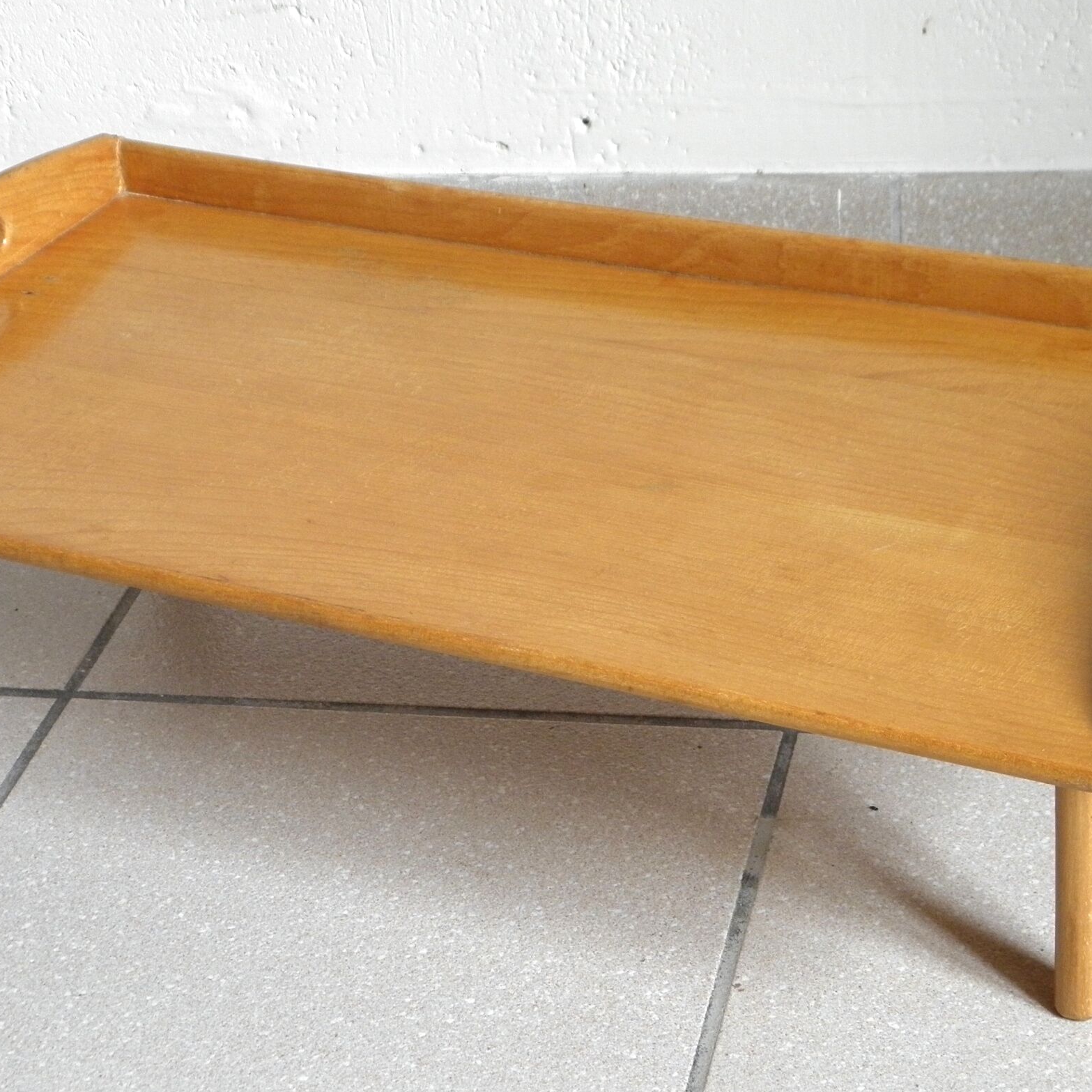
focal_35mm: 78
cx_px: 564
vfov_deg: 22.2
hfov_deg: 22.2
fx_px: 2784
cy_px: 617
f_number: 4.1
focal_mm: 9.7
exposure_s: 1/40
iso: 200
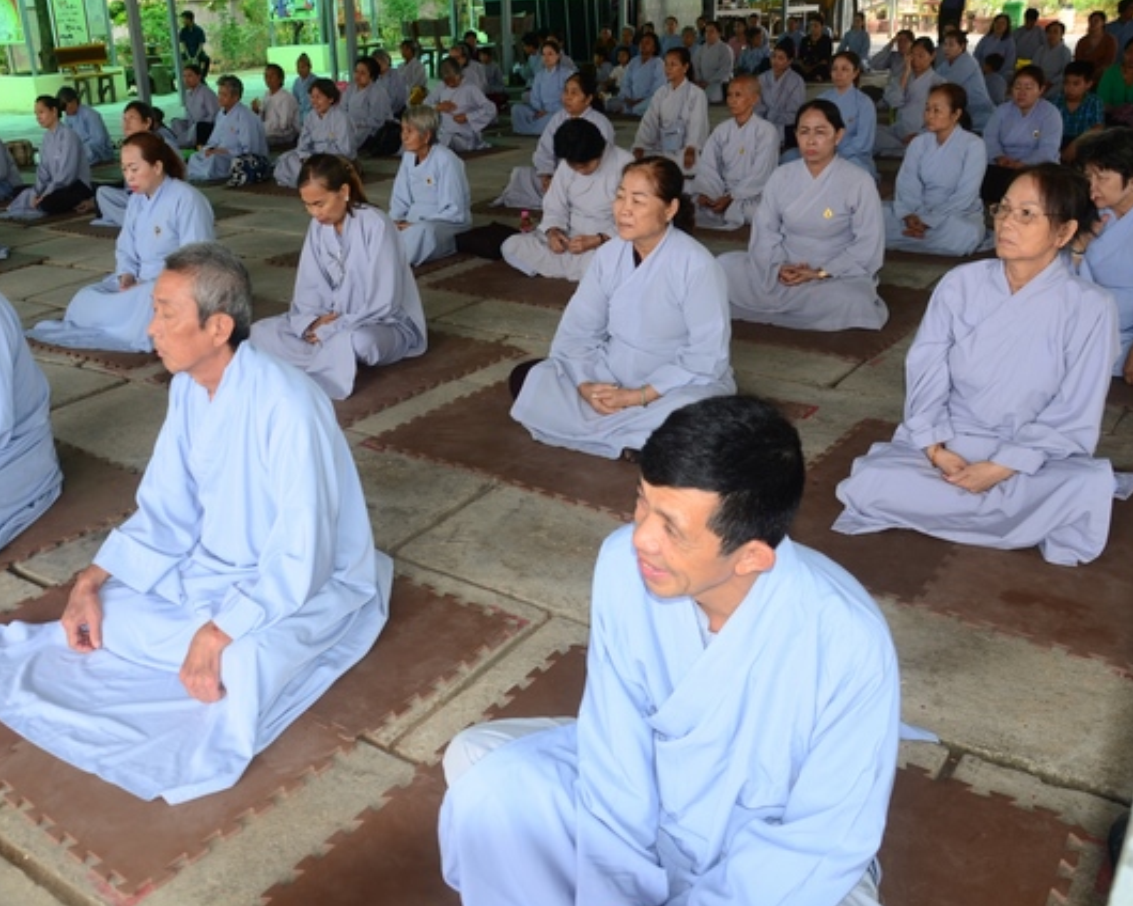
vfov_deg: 47.1
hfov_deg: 56.8
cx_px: 464
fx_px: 1040
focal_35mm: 31
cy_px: 456
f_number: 5.6
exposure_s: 1/60
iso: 400
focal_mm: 18
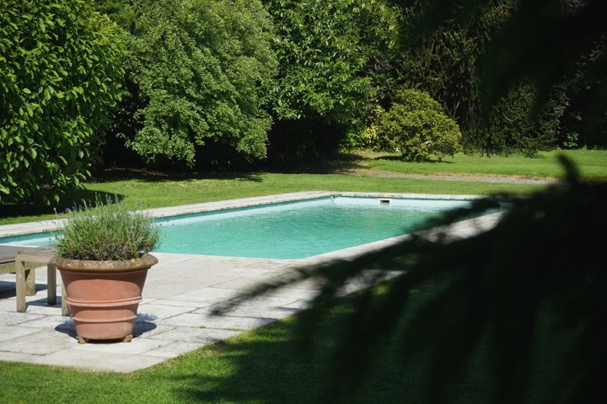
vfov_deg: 19.5
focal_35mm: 70
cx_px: 304
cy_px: 202
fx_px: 1180
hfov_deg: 28.8
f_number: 8
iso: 640
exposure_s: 1/1600
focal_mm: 70
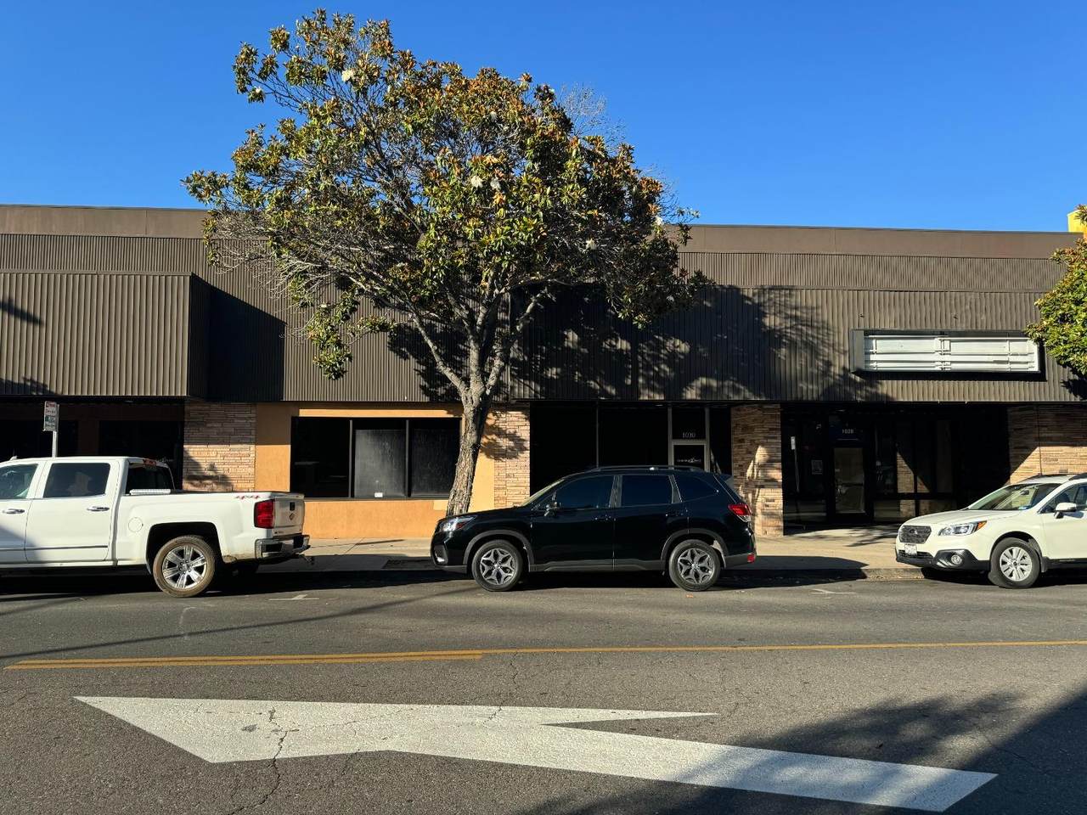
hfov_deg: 71.6
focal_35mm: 24
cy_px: 408
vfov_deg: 56.8
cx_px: 544
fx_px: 754
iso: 80
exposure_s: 1/1869
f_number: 1.78
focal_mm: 6.86
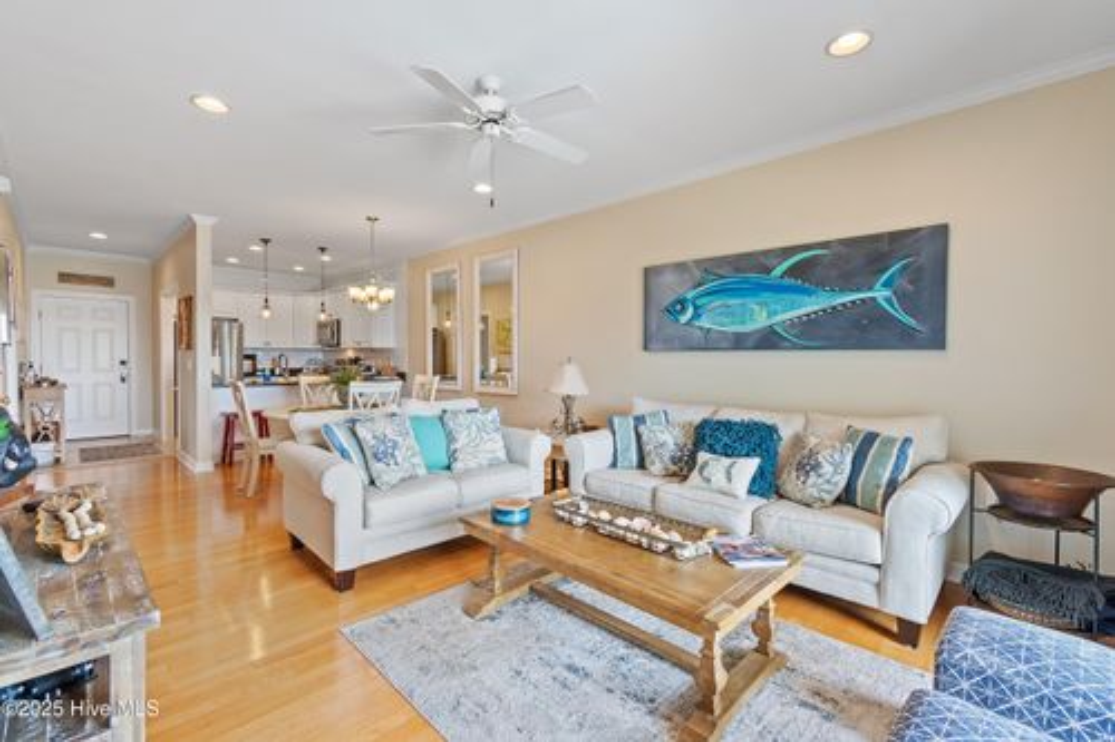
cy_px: 371
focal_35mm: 15
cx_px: 558
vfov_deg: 77.3
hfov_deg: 100.4
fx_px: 464
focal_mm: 10
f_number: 4.5
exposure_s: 1/8
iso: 100
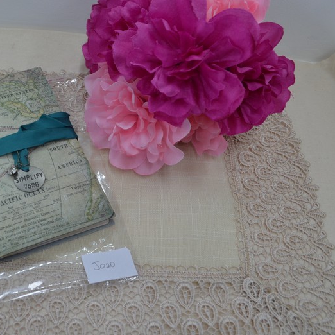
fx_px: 427
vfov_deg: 42.8
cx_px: 85
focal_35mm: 39
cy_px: 169
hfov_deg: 41.6
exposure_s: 1/60
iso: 280
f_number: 8
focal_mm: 20
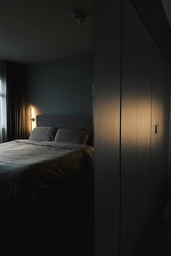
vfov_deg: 71.5
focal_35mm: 25
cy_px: 128
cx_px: 84
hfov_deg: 51.3
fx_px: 178
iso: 1000
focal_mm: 6.86
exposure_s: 1/41
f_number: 1.78
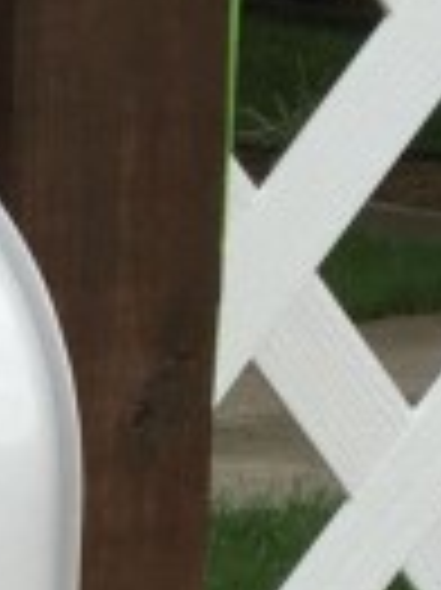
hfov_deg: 6.0
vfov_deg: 8.1
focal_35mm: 227
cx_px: -900
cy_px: 1410
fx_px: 3862
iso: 32
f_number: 2.2
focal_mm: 4.15
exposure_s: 1/384
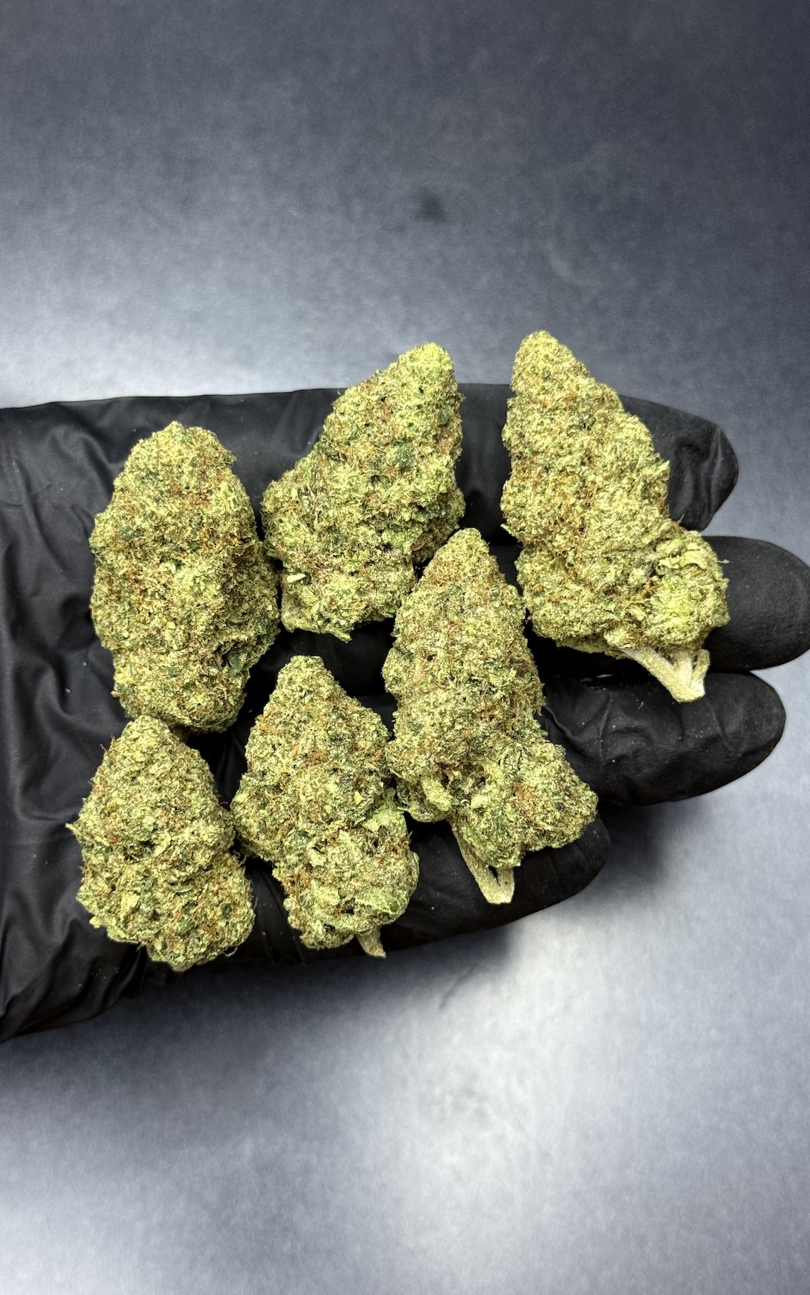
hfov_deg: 25.3
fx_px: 1801
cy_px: 646
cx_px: 365
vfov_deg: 39.6
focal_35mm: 51
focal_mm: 6.76
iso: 160
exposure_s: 1/50
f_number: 1.78
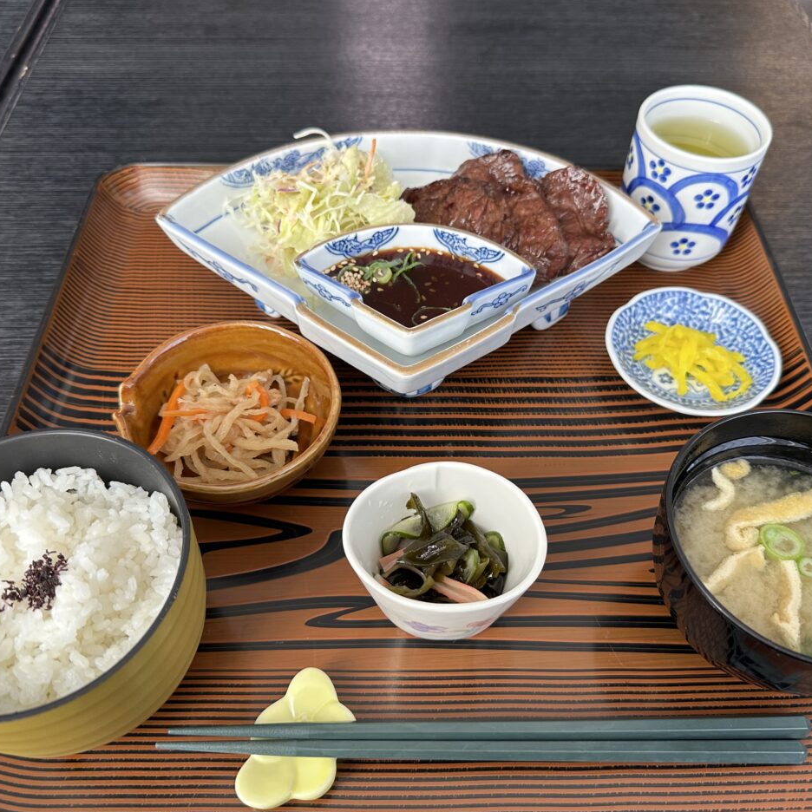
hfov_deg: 55.6
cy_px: 402
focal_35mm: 29
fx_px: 770
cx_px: 421
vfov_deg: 55.6
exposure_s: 1/121
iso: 125
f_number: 1.78
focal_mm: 6.86
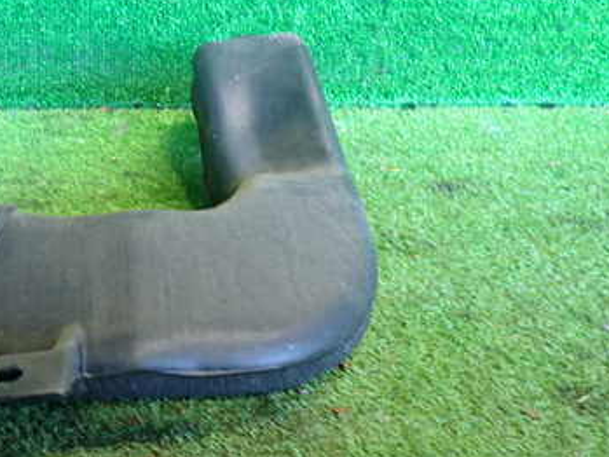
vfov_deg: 33.6
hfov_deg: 42.5
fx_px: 757
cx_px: 150
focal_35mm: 43
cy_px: 215
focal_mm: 4.5
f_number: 2
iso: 250
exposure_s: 1/30
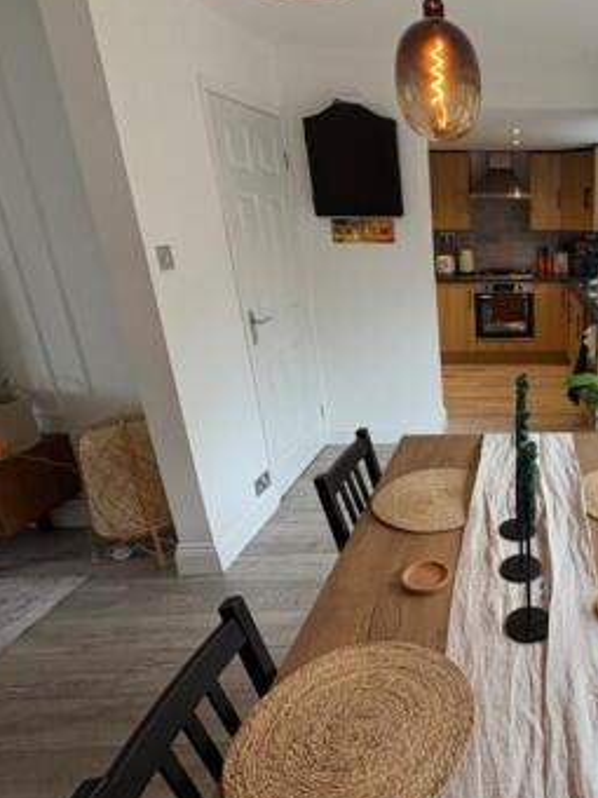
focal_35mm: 24
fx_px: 553
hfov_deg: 49.9
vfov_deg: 71.6
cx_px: 549
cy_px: 407
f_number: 2.2
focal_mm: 2.22
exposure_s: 1/100
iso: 100
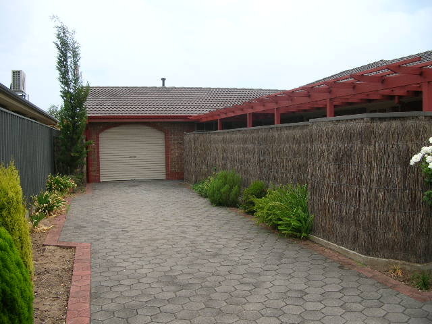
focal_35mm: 35
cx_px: 216
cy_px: 162
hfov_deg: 52.6
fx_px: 437
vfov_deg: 40.7
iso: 50
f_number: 2.8
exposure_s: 1/296
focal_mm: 5.8
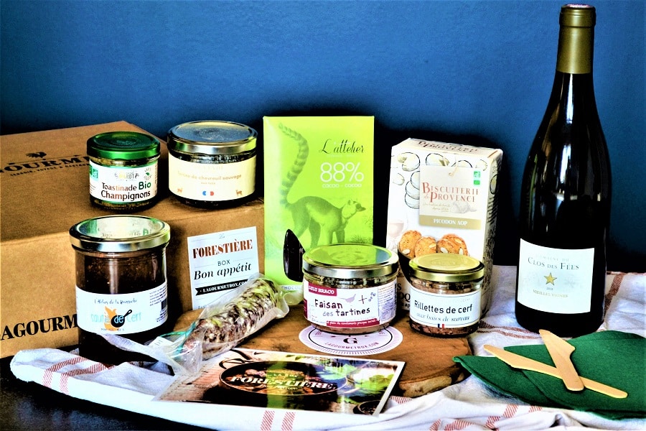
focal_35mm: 75
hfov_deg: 27.0
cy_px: 216
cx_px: 323
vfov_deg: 18.2
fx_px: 1346
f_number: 5.6
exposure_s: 1/80
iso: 400
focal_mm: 50
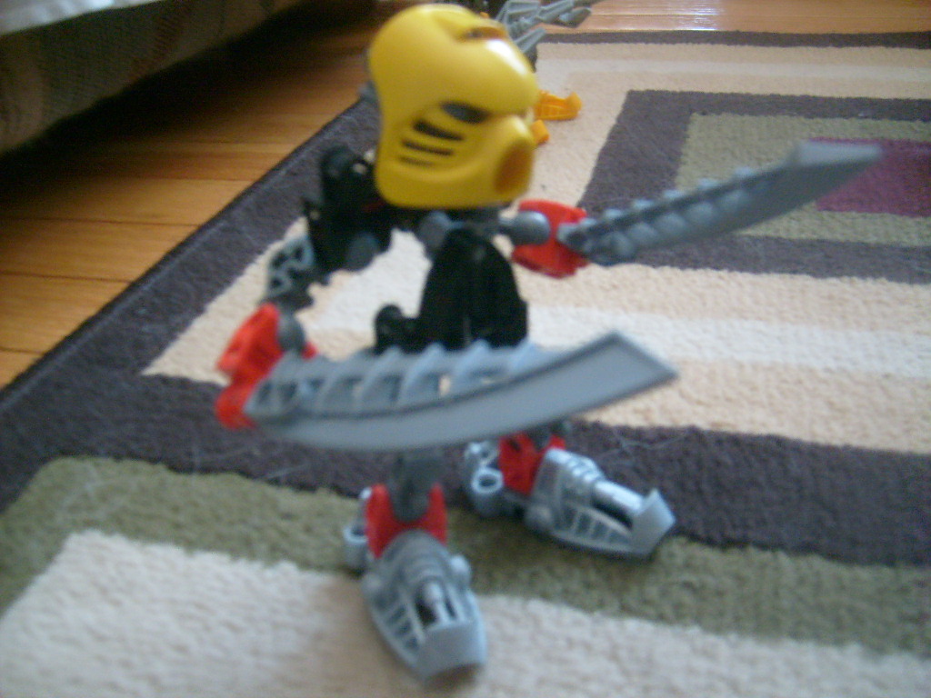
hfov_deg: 52.6
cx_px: 466
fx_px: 941
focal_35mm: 35
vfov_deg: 40.7
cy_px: 349
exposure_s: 1/10
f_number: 2.8
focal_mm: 5.8
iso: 200
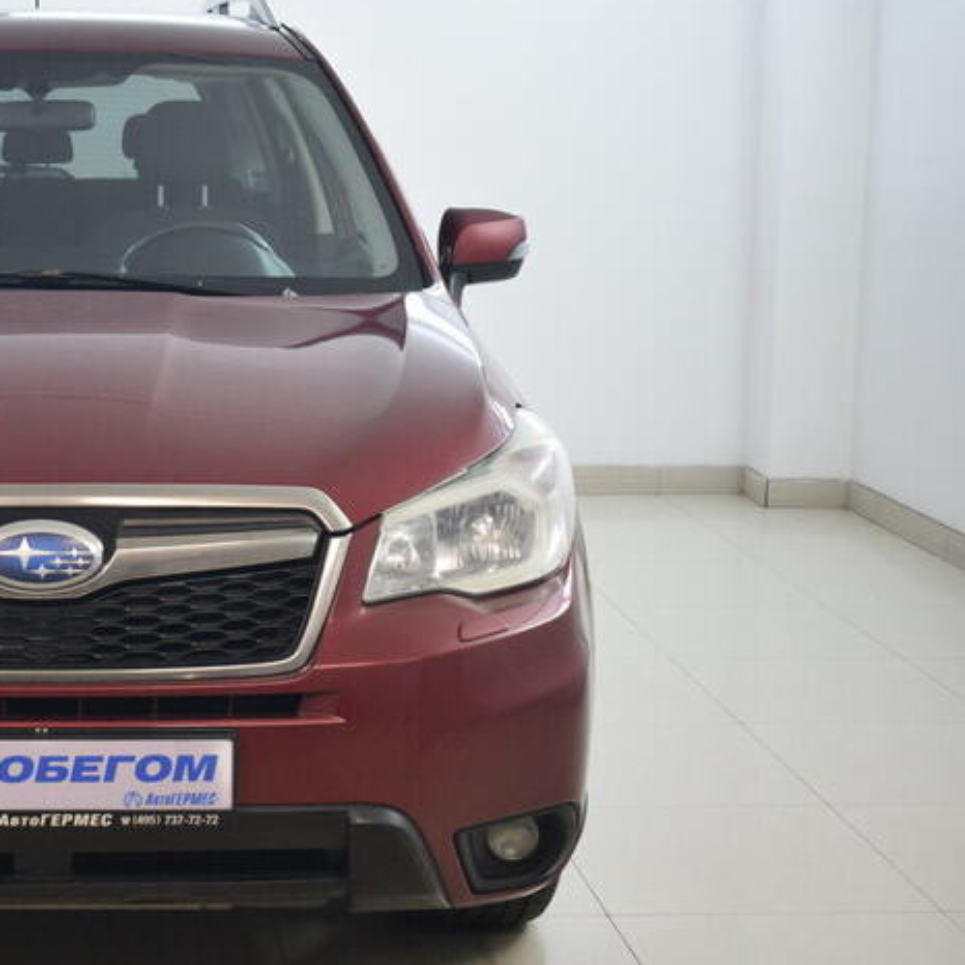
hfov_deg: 24.1
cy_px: 445
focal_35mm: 69
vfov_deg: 25.0
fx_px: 2176
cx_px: 46
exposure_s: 1/100
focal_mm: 28
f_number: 4.2
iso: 1000
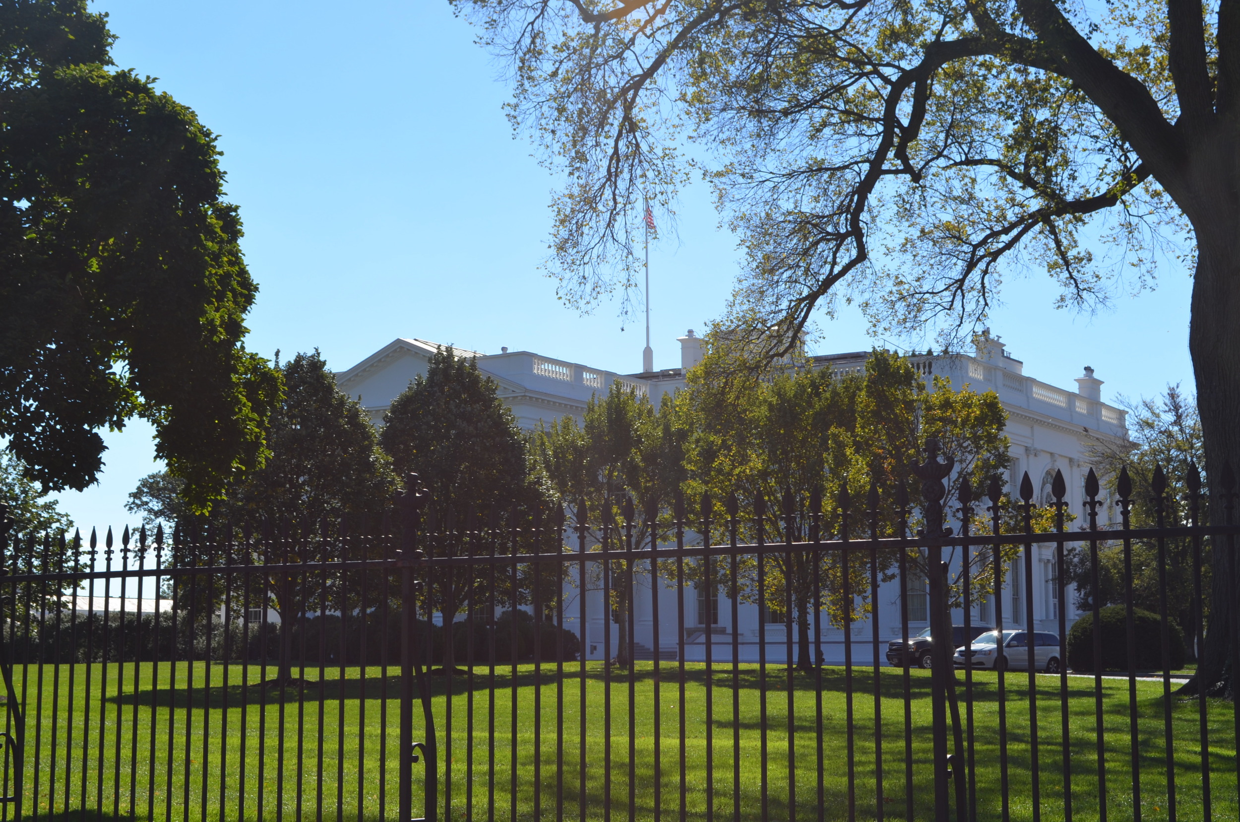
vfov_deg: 25.0
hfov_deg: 36.9
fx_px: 1856
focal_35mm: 54
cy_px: 411
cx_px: 620
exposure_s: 1/250
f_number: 8
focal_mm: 36
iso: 125
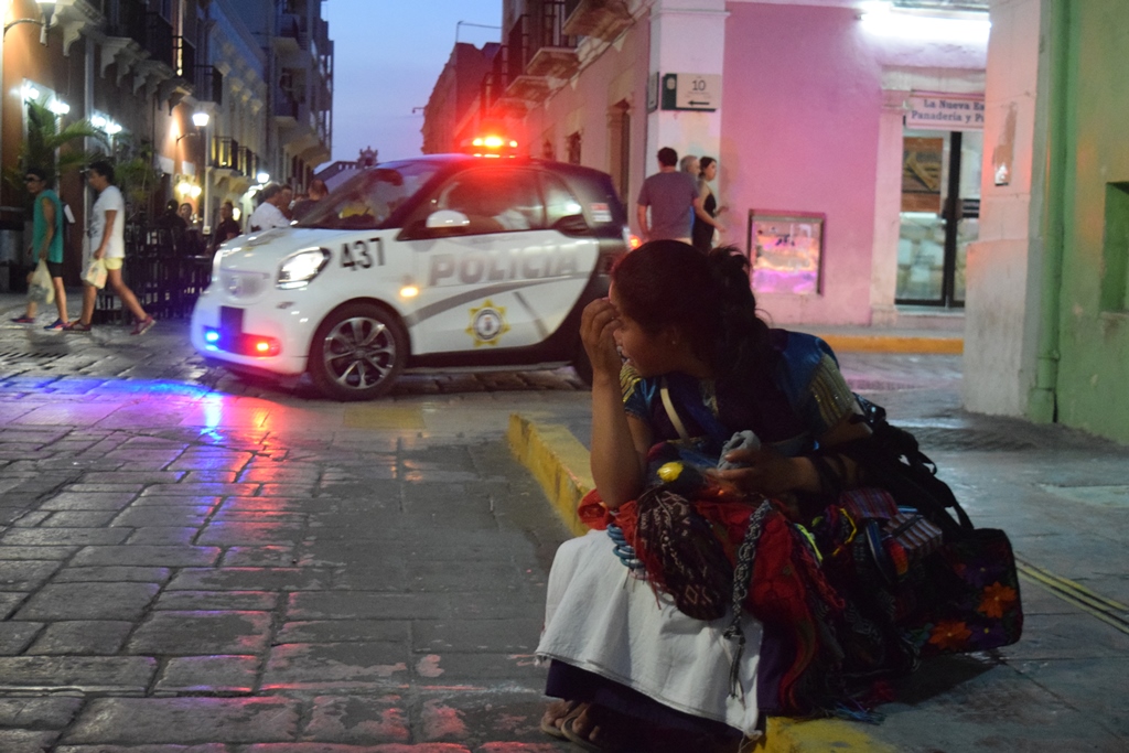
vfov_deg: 28.1
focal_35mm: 48
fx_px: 1505
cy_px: 376
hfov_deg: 41.1
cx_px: 564
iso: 6400
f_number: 4.5
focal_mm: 32
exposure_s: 1/60
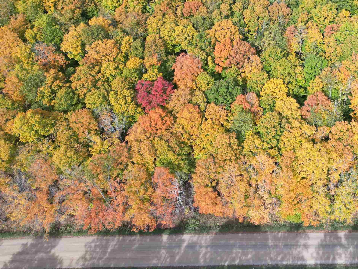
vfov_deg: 36.1
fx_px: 403
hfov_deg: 45.3
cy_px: 72
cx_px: 288
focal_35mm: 39
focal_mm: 6.72
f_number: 1.7
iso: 100
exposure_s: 1/1000
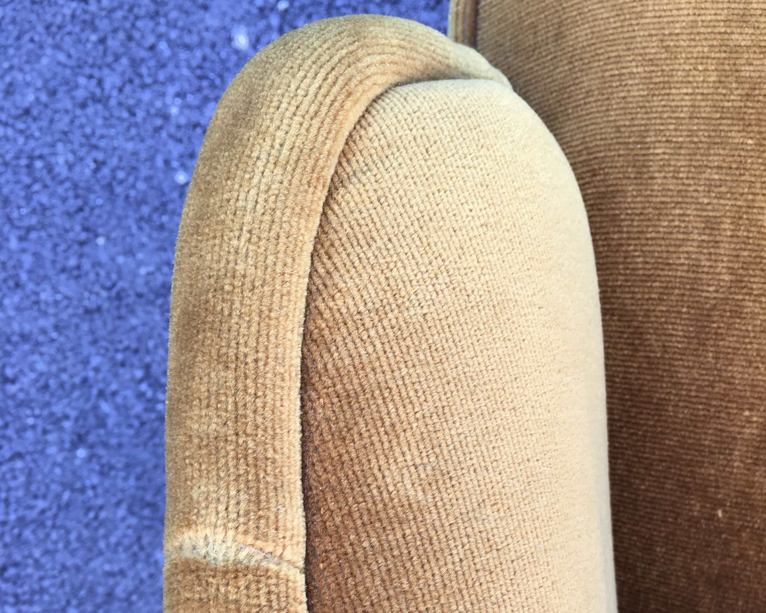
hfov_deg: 47.9
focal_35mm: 38
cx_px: 385
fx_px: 862
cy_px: 507
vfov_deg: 37.5
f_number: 2.2
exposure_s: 1/100
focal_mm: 4.15
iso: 32
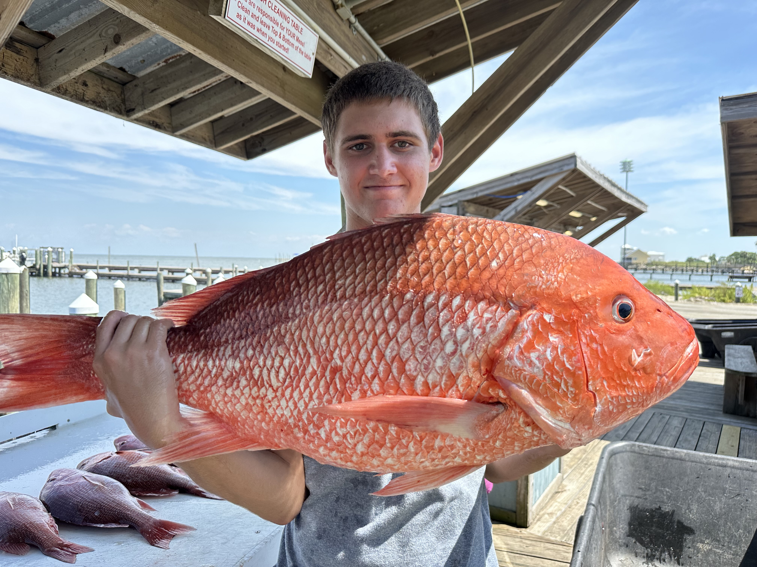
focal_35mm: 24
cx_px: 378
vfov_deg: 56.8
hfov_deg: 71.6
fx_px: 525
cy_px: 284
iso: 80
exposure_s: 1/2252
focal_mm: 6.86
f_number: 1.78
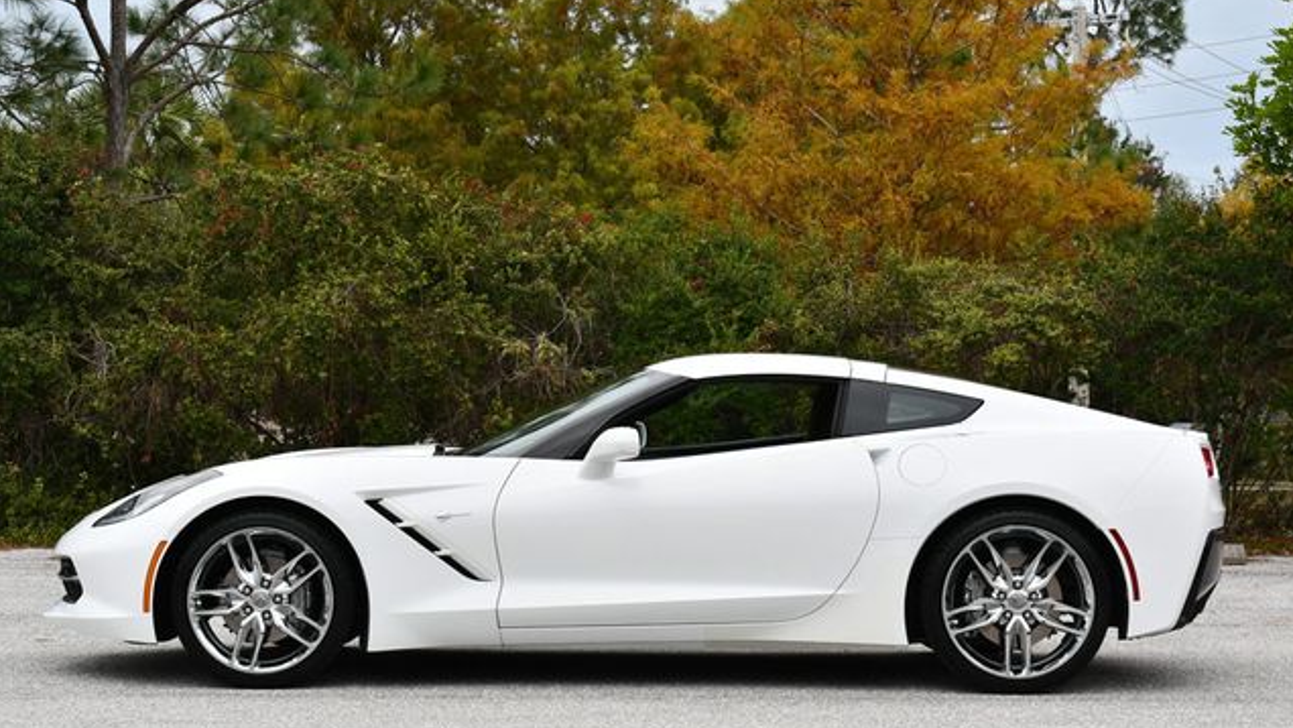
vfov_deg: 12.7
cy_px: 344
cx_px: 649
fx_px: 3258
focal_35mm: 95
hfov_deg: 22.4
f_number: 8
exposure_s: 1/250
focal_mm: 45
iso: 160
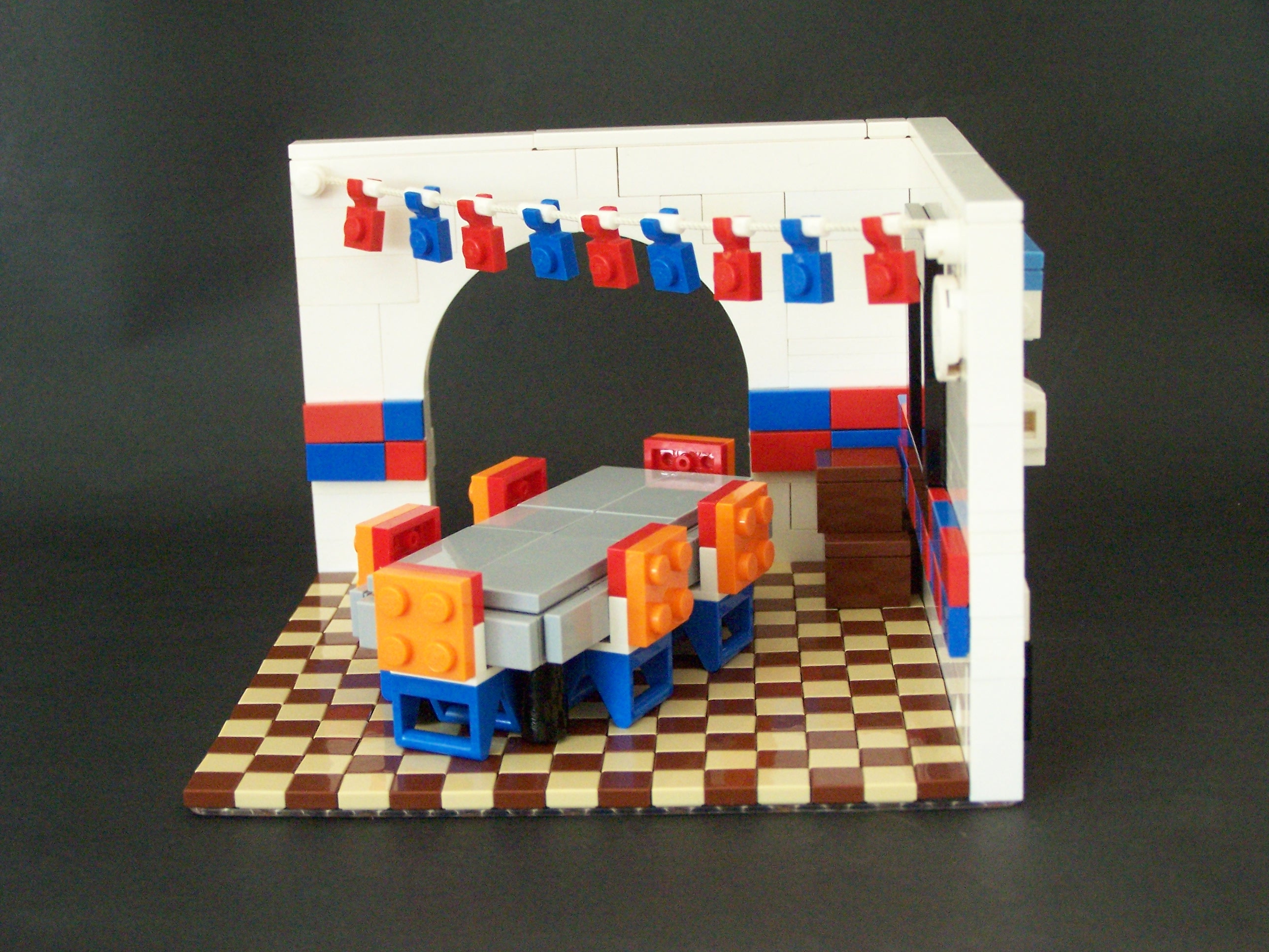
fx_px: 2346
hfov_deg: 30.3
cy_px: 476
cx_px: 634
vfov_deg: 22.9
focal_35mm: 64
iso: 400
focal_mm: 10.7
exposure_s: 1/3
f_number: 3.2
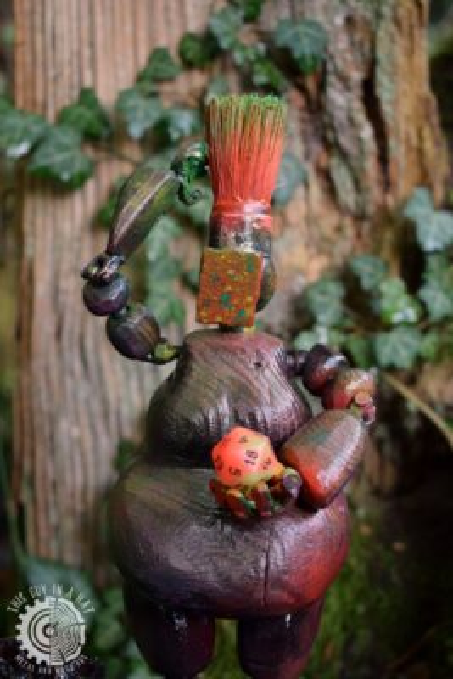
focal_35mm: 72
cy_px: 340
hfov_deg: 18.9
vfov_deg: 28.1
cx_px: 226
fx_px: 1358
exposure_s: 1/60
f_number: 5.3
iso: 720
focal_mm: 48
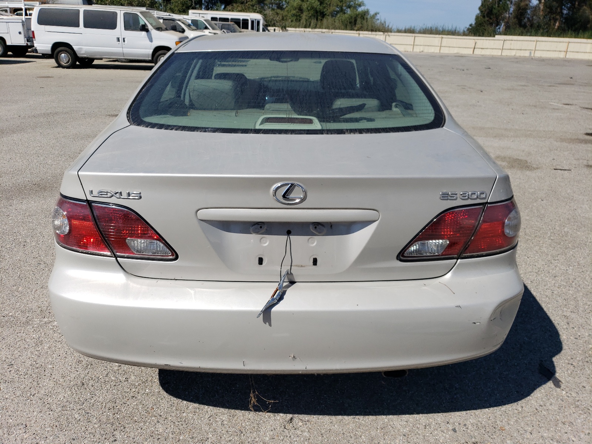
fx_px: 445
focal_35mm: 26
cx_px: 296
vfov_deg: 53.1
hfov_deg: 67.3
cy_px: 222
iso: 50
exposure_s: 1/5000
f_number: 1.5
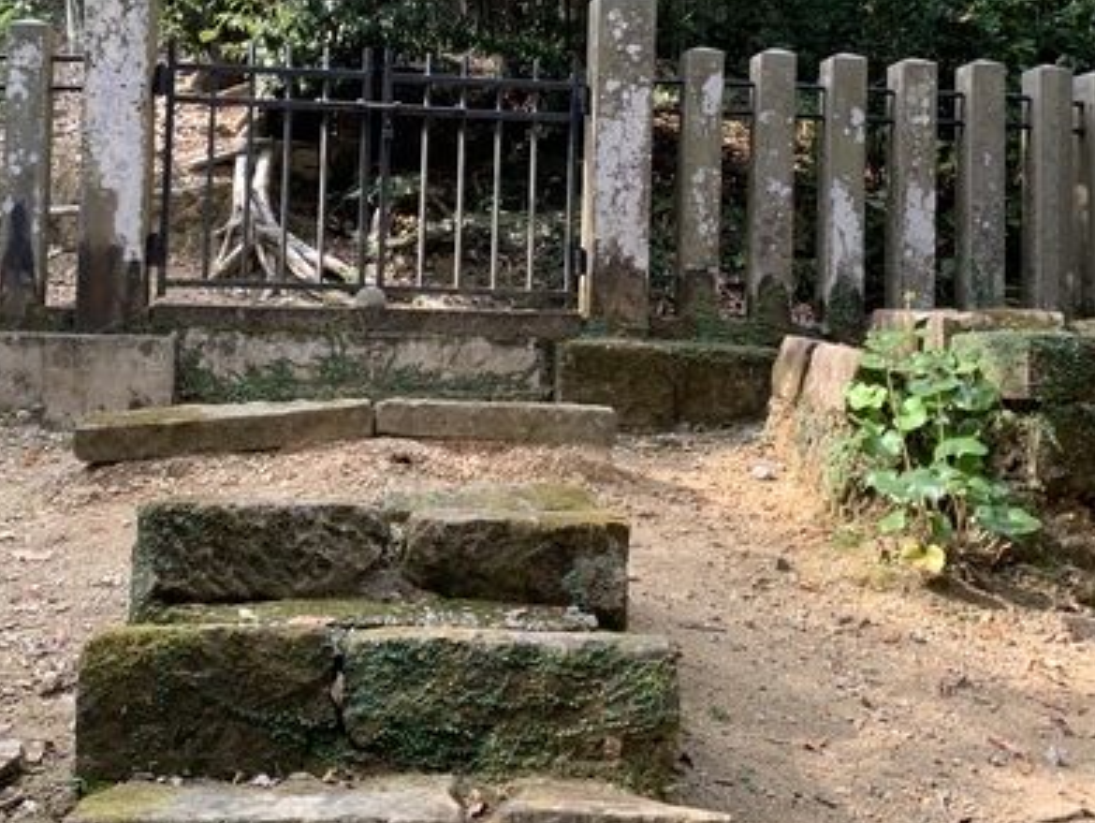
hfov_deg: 46.7
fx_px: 1266
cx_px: 505
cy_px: 213
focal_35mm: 40
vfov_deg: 35.3
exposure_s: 1/122
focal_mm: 4.25
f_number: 1.8
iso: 32
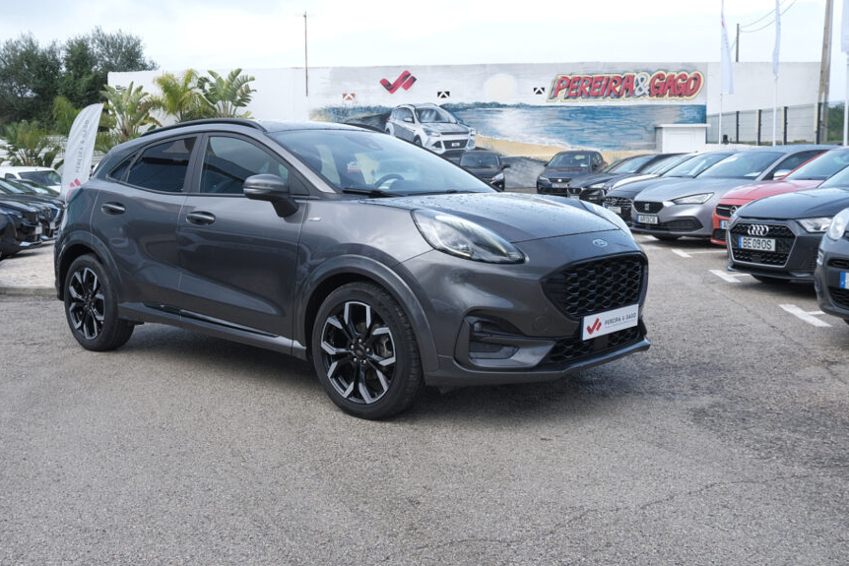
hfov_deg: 50.4
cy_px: 243
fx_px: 896
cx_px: 350
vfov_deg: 35.0
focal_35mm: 38
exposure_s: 1/50
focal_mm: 21.5
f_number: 9
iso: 160
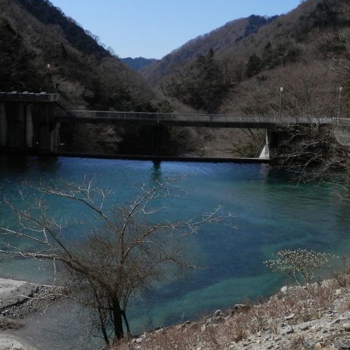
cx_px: 111
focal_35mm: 47
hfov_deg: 35.6
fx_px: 538
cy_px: 165
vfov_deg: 36.0
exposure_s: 1/160
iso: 80
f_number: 9.7
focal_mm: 6
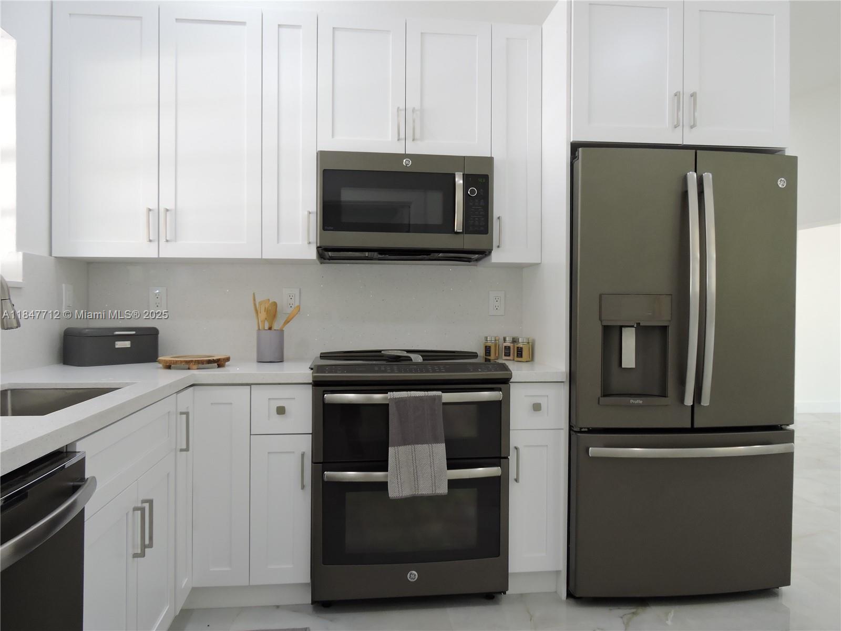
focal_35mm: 24
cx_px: 420
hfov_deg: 71.6
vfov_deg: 56.8
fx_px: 583
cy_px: 316
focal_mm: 4.3
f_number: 3.3
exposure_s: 1/30
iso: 125
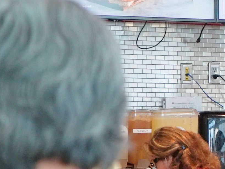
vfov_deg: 6.5
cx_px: 458
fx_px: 1489
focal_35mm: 229
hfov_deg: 8.2
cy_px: 125
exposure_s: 1/160
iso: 800
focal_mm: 48
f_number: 4
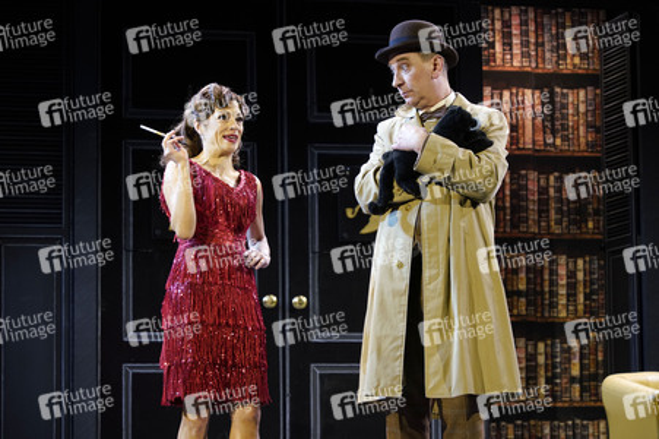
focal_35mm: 115
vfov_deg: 11.9
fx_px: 2104
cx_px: 330
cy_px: 220
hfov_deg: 17.8
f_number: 5
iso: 1600
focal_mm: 115
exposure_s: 1/160
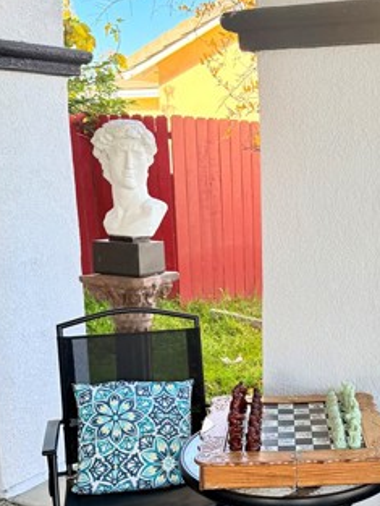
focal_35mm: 49
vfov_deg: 38.7
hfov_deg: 28.7
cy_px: 314
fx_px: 717
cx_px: 328
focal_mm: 6.76
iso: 100
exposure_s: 1/898
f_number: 1.78
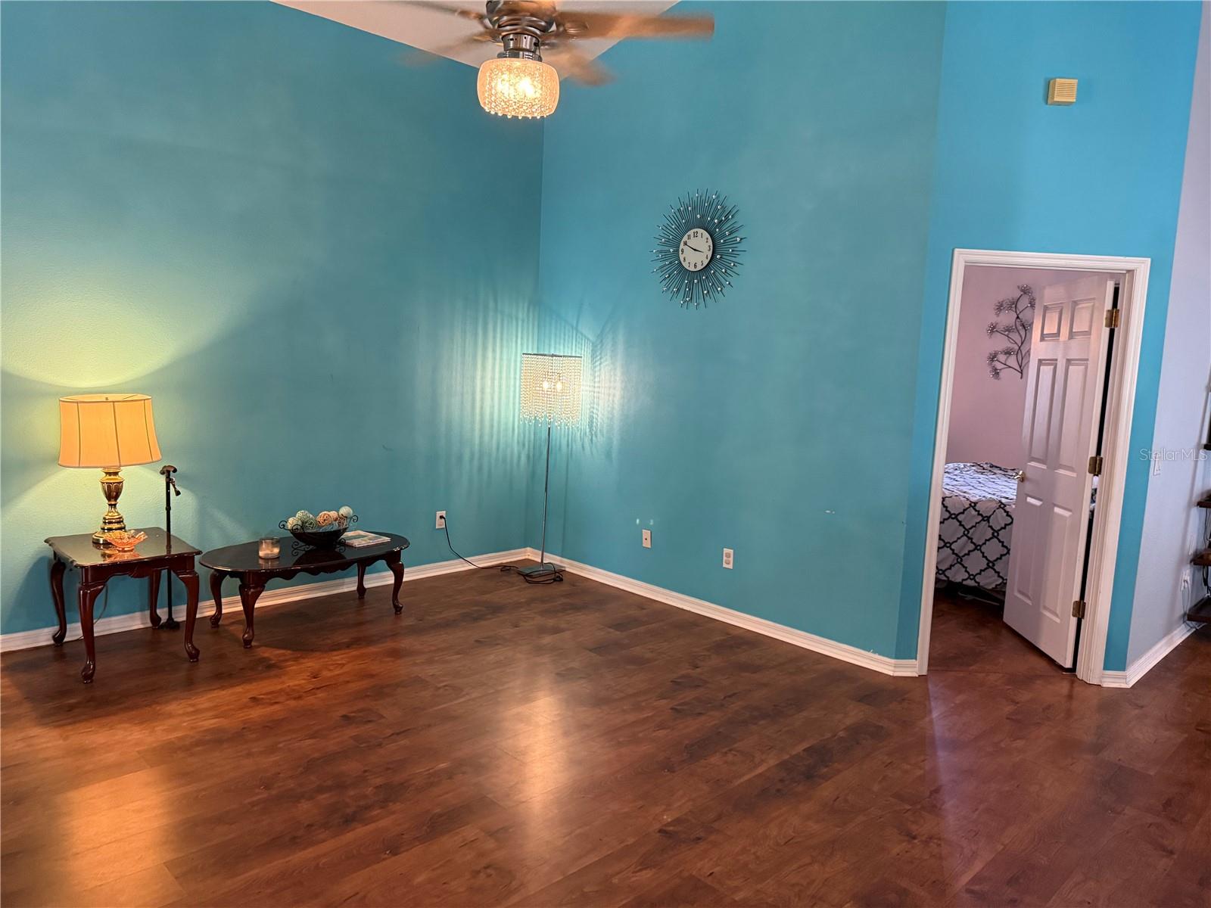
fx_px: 840
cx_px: 606
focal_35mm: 24
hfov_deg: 71.6
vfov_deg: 56.8
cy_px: 454
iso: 500
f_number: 1.78
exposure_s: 1/60
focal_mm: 6.76
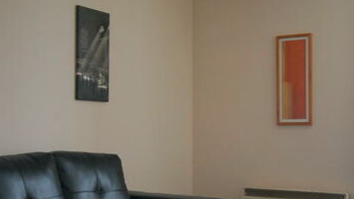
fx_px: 591
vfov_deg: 19.0
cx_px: 228
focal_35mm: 63
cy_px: 128
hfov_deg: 33.1
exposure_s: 1/30
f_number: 5.6
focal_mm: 20
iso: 560
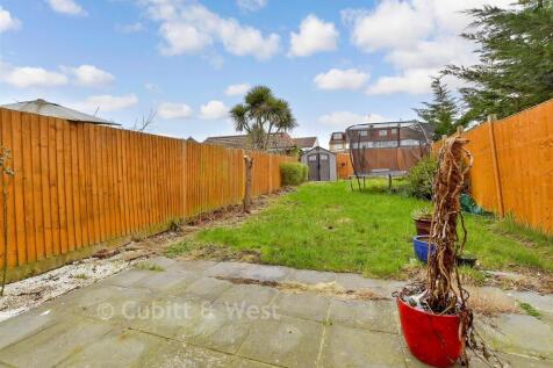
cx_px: 276
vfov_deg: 77.3
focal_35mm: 15
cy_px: 184
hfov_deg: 100.4
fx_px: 230
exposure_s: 1/60
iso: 160
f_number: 8
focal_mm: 10
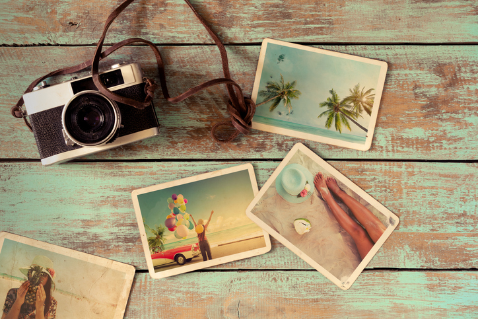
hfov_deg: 38.2
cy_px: 160
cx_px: 239
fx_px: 691
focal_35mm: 52
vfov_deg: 26.0
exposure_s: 1/2.5
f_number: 8
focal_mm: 52
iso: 160
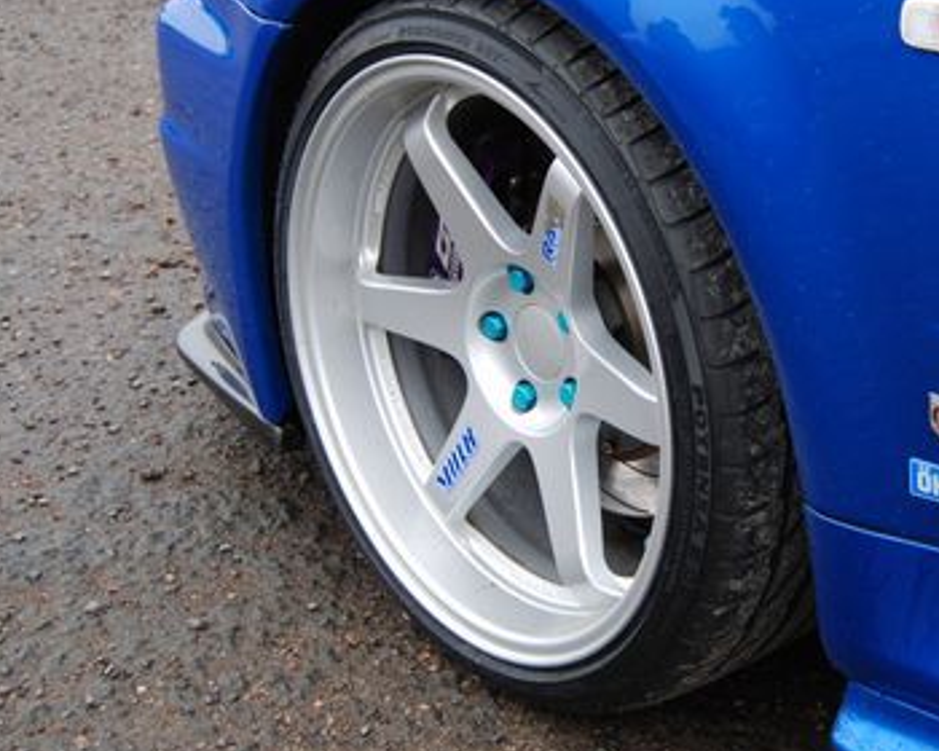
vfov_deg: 22.8
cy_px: 290
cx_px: 622
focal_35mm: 67
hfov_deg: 28.1
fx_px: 1862
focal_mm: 26
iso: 100
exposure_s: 1/80
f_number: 4.5
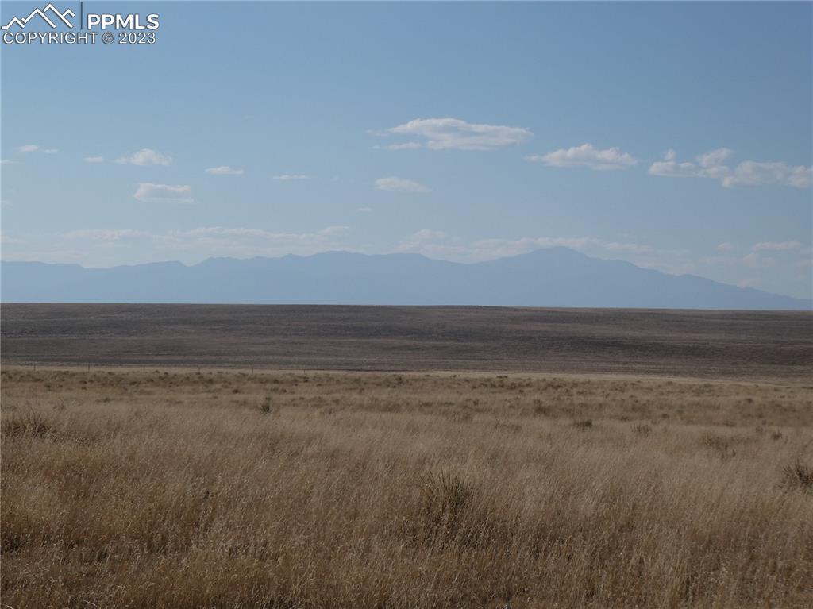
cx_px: 406
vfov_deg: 16.4
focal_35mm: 90
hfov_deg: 21.8
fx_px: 2113
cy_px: 304
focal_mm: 16.1
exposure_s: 1/1000
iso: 80
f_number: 5.6
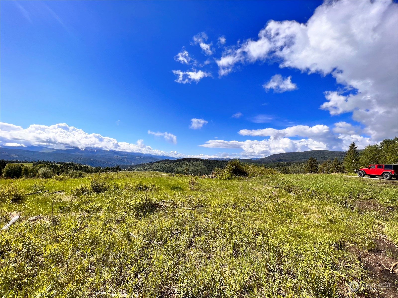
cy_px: 149
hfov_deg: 106.2
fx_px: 149
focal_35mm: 13
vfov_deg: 89.9
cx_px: 199
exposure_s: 1/2874
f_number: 1.8
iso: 32
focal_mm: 1.57
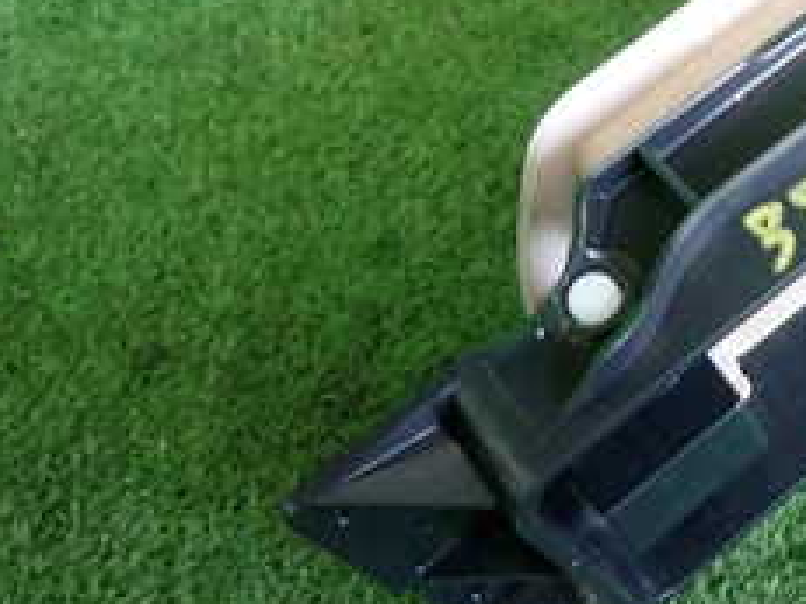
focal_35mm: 65
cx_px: 949
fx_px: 1513
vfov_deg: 22.3
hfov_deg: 26.7
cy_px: 122
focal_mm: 4.5
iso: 200
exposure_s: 1/30
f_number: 2
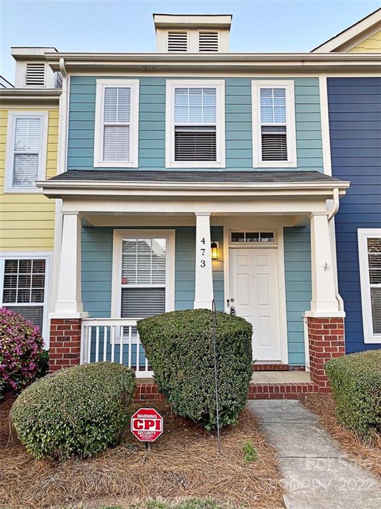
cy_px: 254
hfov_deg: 53.1
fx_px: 382
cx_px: 190
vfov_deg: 67.3
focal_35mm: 26
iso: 50
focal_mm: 4.25
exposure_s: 1/122
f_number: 1.8
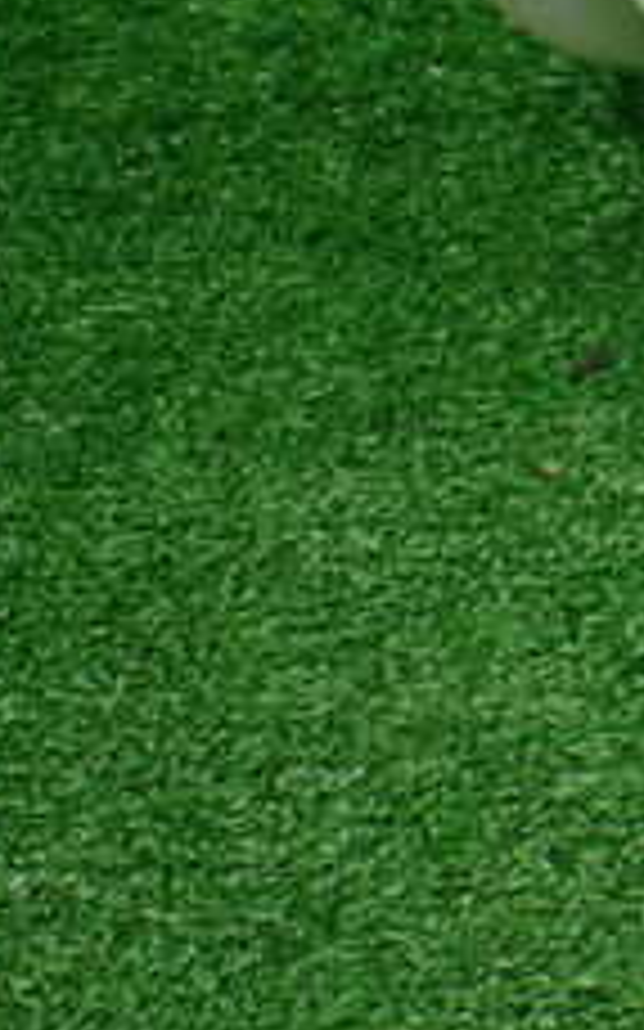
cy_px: 40
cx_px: 1288
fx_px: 2810
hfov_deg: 11.7
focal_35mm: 100
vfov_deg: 20.2
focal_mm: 6.37
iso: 400
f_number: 2.5
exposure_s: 1/160
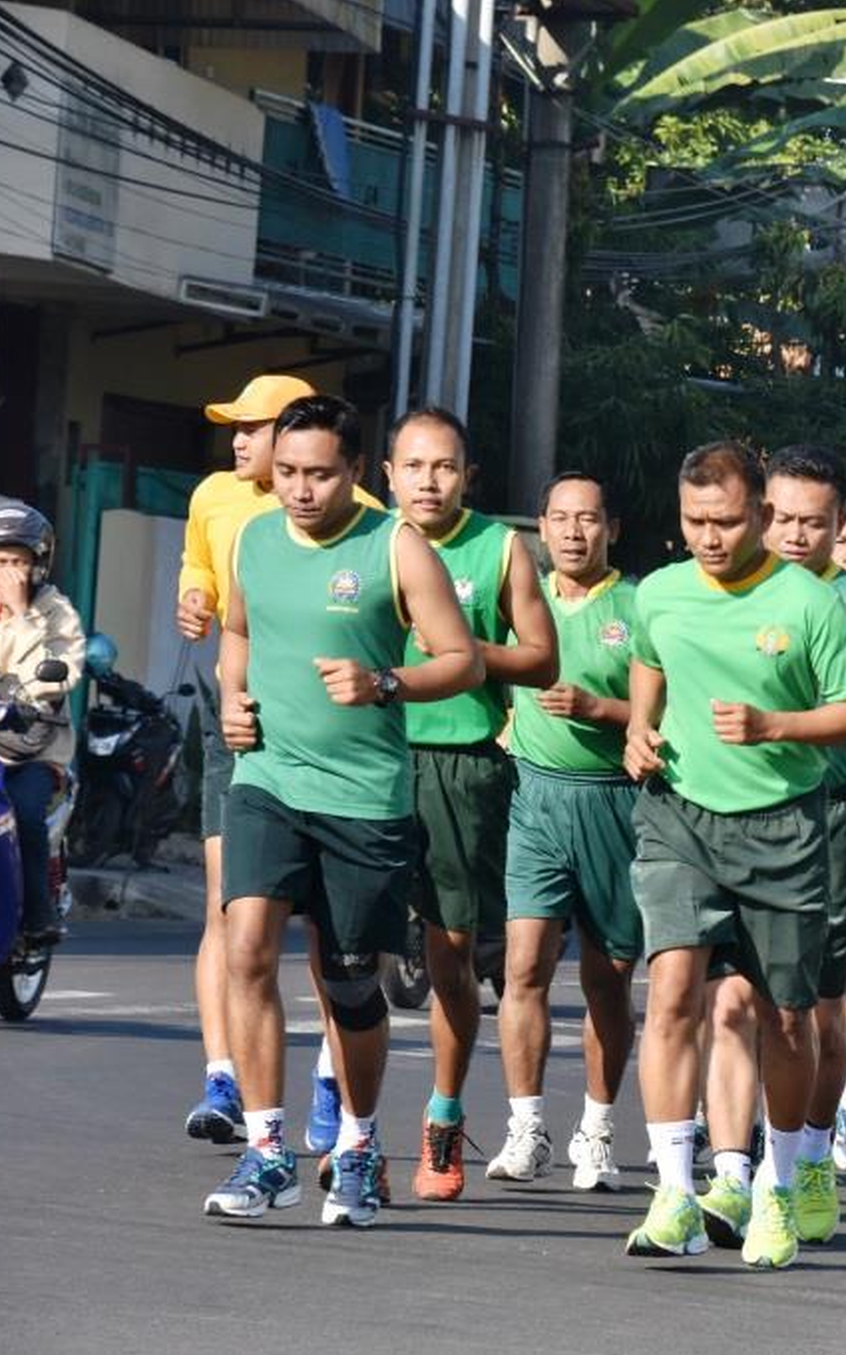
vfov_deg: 9.1
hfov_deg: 5.7
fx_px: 8494
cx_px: 995
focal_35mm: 230
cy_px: 678
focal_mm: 100
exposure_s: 1/500
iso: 400
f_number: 11
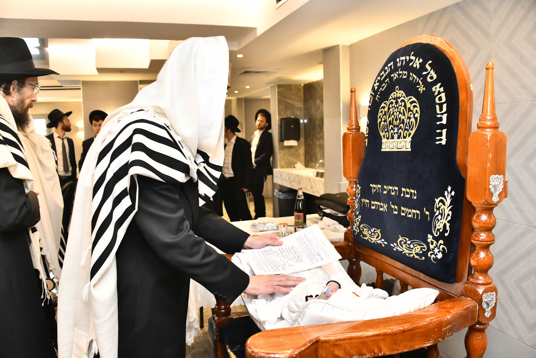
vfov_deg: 46.4
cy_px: 179
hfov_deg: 65.5
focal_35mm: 28
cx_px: 268
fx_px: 417
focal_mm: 28
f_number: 5.6
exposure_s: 1/160
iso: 2500
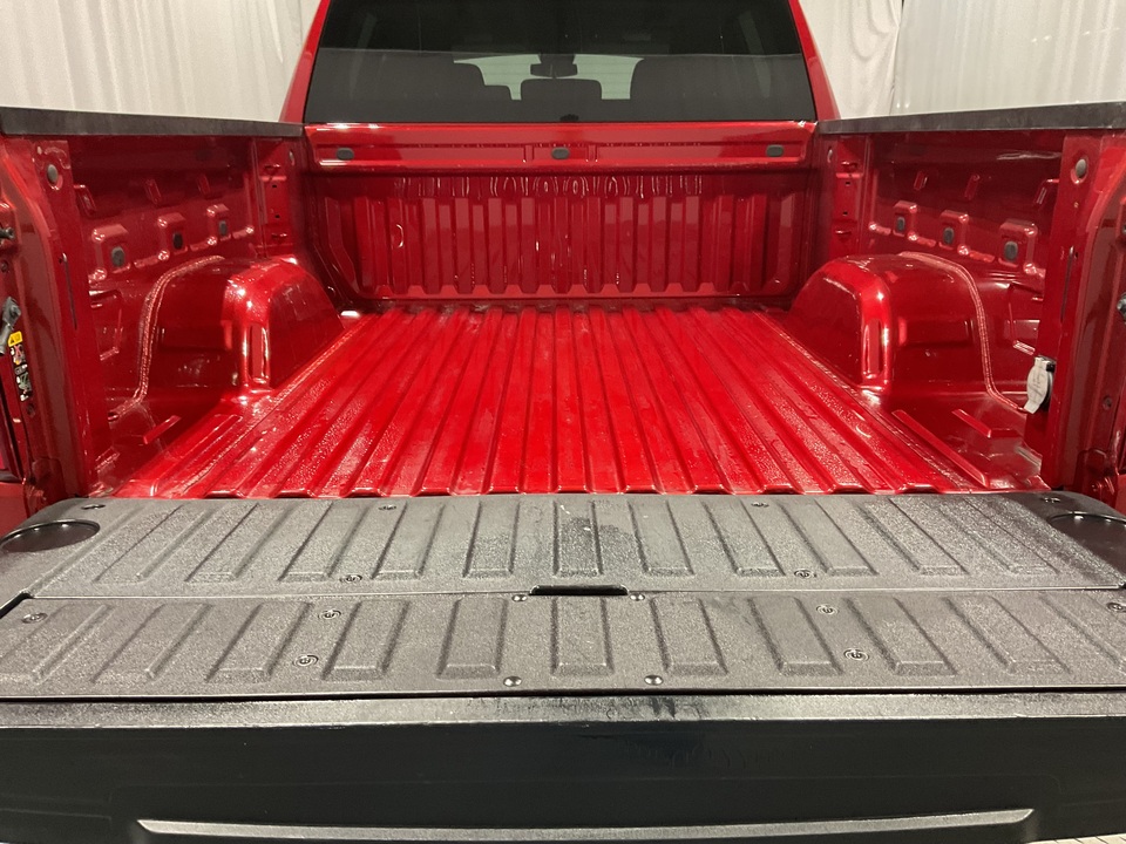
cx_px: 563
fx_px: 943
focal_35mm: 29
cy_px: 422
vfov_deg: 48.2
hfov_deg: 61.7
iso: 160
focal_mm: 3
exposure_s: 1/50
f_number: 1.8
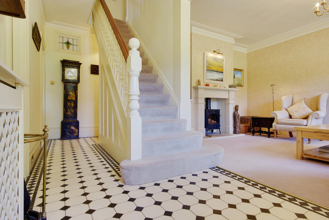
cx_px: 164
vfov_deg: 64.6
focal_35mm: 19
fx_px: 174
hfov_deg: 86.9
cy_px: 110
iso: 100
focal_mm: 13
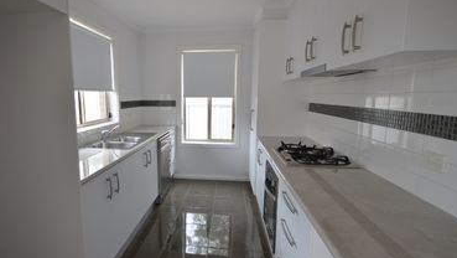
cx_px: 189
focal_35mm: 20
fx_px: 242
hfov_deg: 85.8
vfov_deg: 56.0
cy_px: 130
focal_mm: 10
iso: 400
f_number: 4.5
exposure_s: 1/80
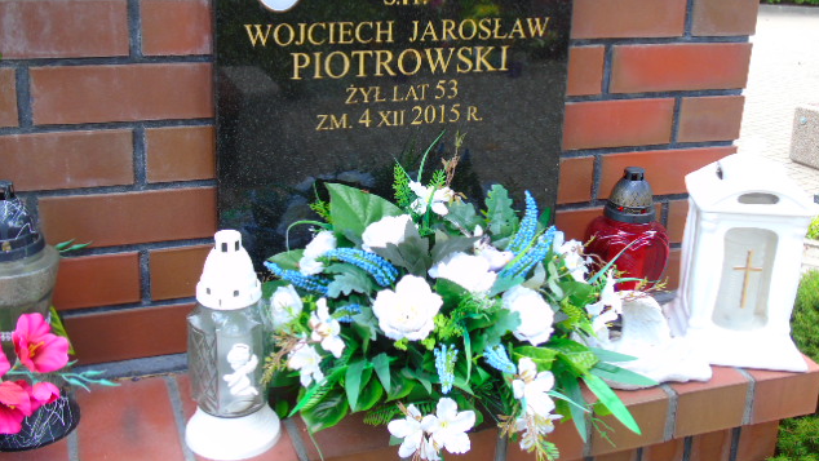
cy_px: 164
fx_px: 956
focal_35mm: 44
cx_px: 411
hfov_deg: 46.4
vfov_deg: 27.0
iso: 80
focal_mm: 7.1
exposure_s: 1/40
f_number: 3.9
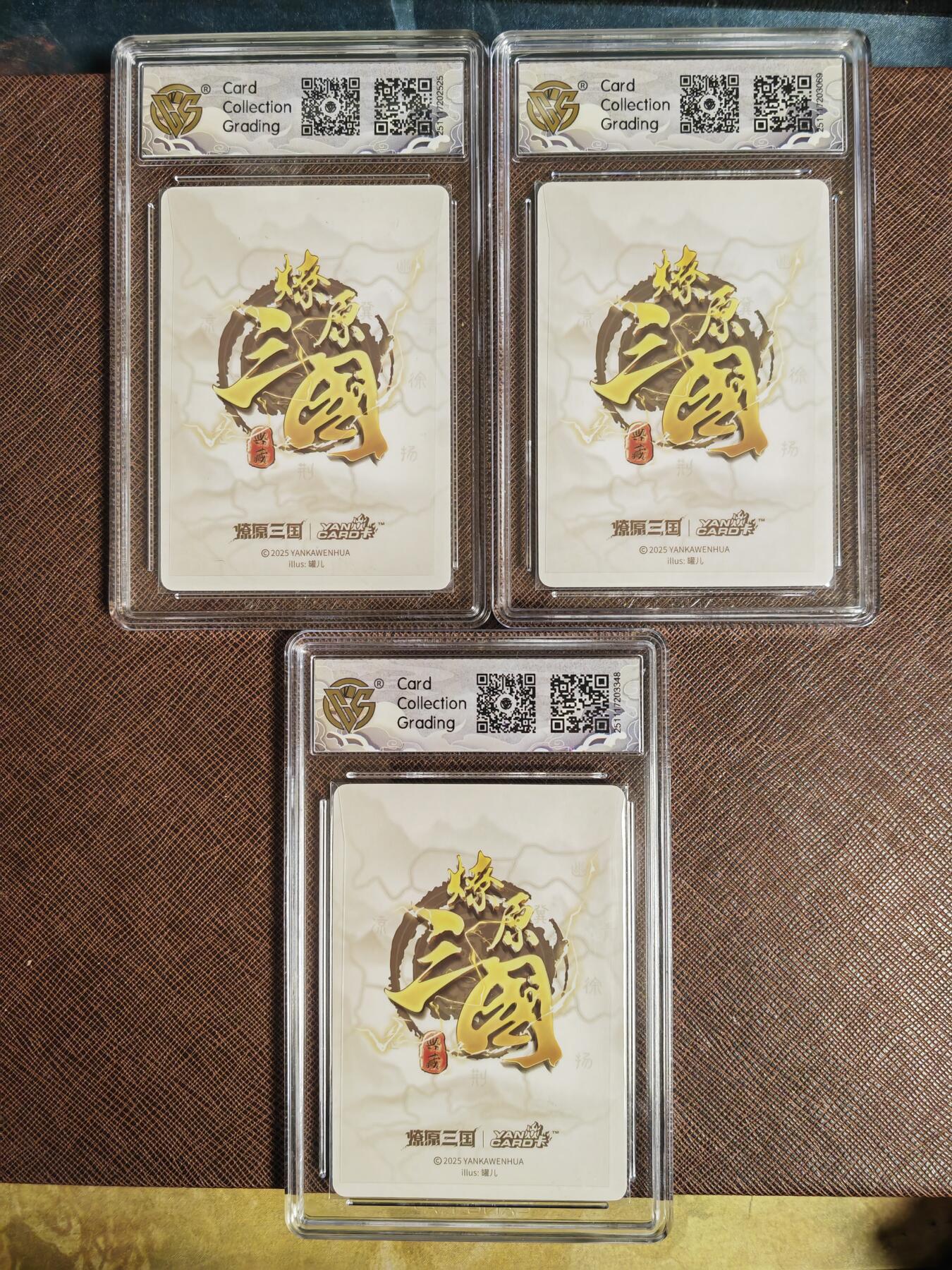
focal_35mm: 27
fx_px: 990
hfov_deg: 51.4
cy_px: 635
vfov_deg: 65.3
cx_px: 476
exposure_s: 1/100
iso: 400
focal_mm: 5.53
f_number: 1.8
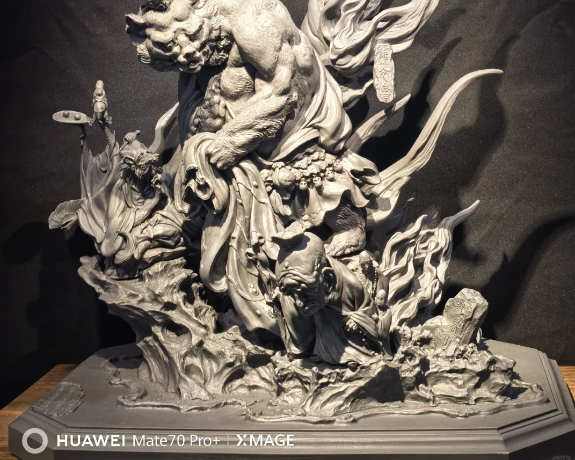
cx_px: 286
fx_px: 1072
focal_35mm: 63
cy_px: 83
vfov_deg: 23.8
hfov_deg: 30.0
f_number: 2
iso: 200
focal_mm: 6.98
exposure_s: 1/100
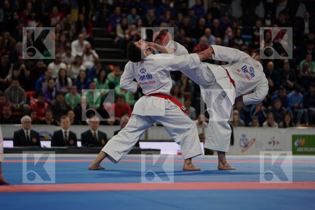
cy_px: 105
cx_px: 158
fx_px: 1155
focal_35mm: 132
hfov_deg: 15.5
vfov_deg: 10.4
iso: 500
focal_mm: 132
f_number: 2.8
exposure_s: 1/500
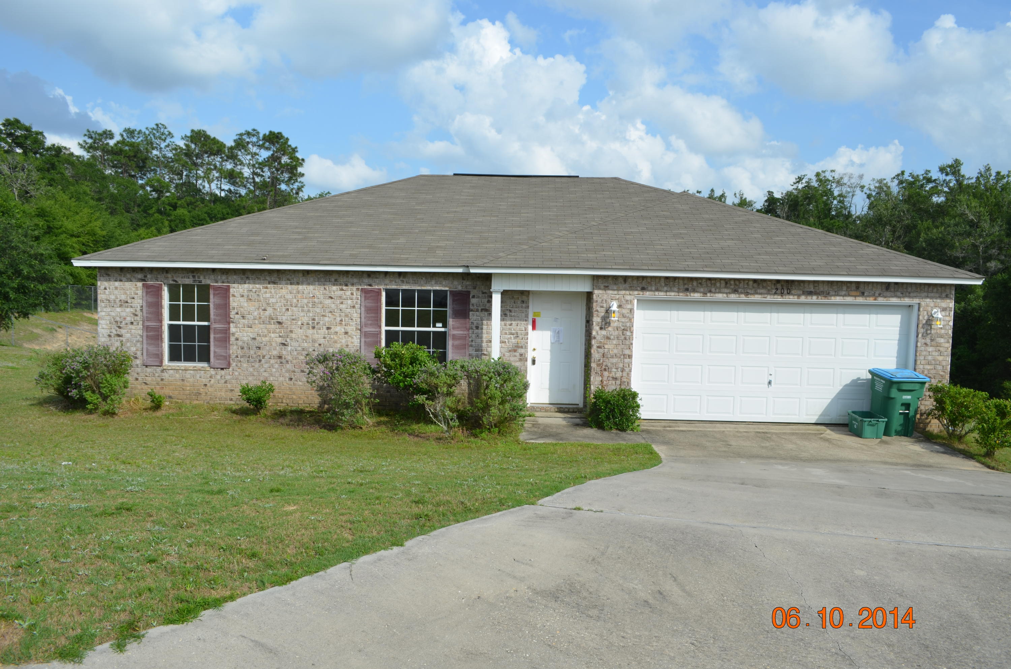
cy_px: 334
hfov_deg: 67.5
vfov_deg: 47.7
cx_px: 506
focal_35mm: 27
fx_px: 757
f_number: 8
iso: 100
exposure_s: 1/320
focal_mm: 18
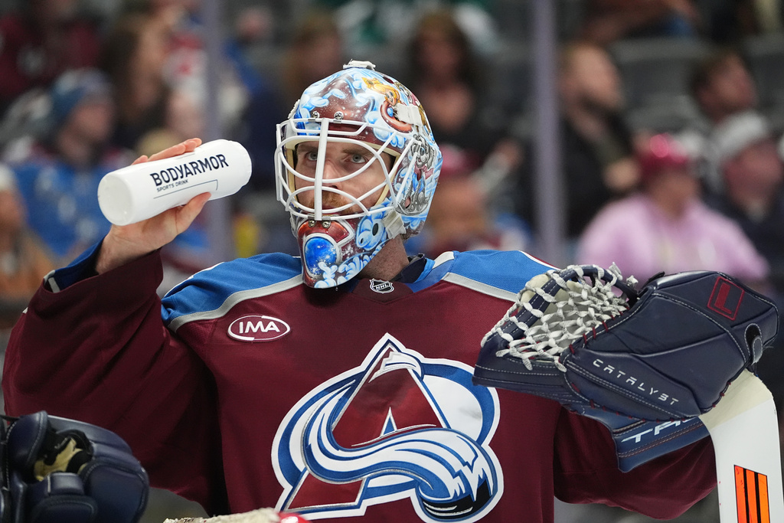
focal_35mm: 353
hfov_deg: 5.8
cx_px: 392
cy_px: 262
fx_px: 7688
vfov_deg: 3.9
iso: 6400
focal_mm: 353
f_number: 5.6
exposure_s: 1/1000
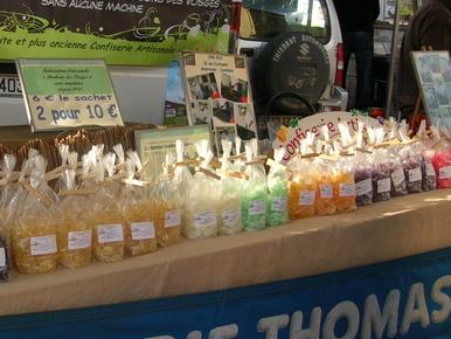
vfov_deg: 25.2
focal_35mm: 58
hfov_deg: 33.1
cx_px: 169
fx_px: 756
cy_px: 144
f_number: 2.8
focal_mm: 5.8
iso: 50
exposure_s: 1/345
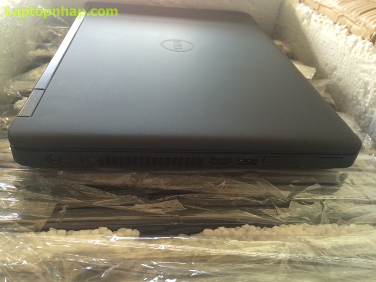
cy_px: 141
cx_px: 188
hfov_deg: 61.7
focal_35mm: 29
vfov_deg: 48.2
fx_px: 315
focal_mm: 4.15
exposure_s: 1/30
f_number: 2.2
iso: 64
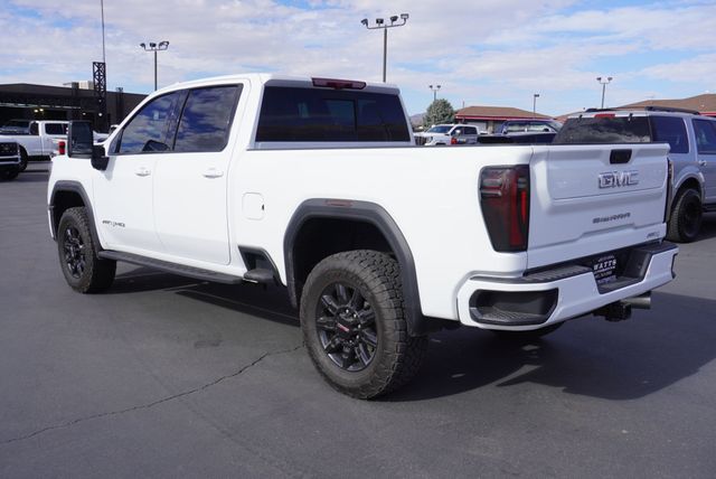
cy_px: 240
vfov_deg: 38.4
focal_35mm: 34
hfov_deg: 55.1
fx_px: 687
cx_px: 358
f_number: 10
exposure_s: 1/160
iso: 100
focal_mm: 23
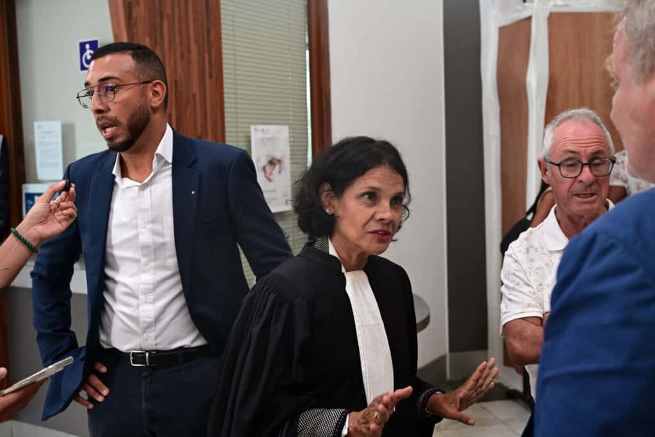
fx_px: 764
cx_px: 328
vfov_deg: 31.9
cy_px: 218
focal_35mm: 42
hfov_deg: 46.4
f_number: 5
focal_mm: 42
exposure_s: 1/100
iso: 1600
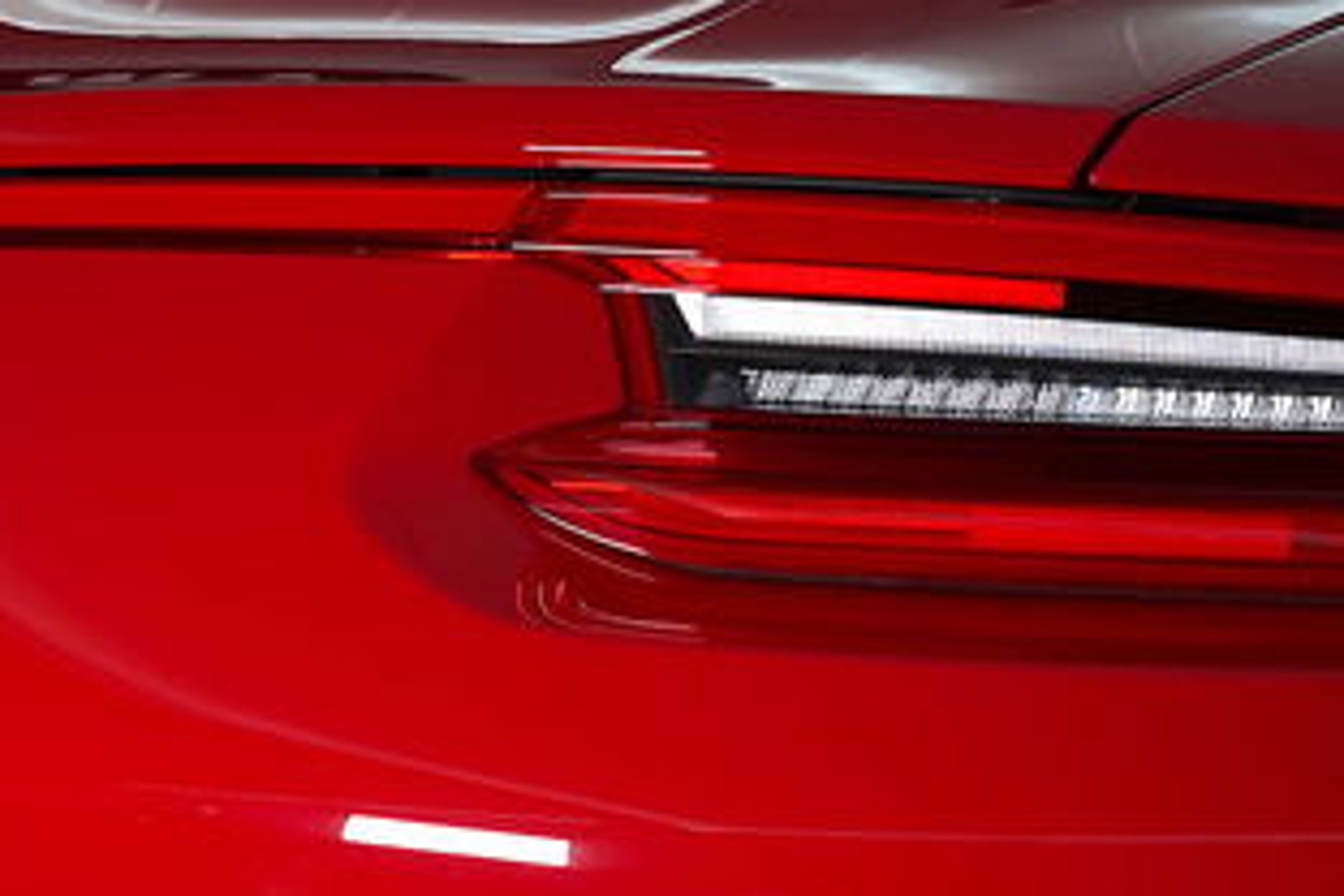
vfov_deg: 20.3
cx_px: 172
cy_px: 810
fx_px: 2444
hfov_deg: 29.6
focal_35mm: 65
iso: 1250
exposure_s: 1/5
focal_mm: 26.6
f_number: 7.1
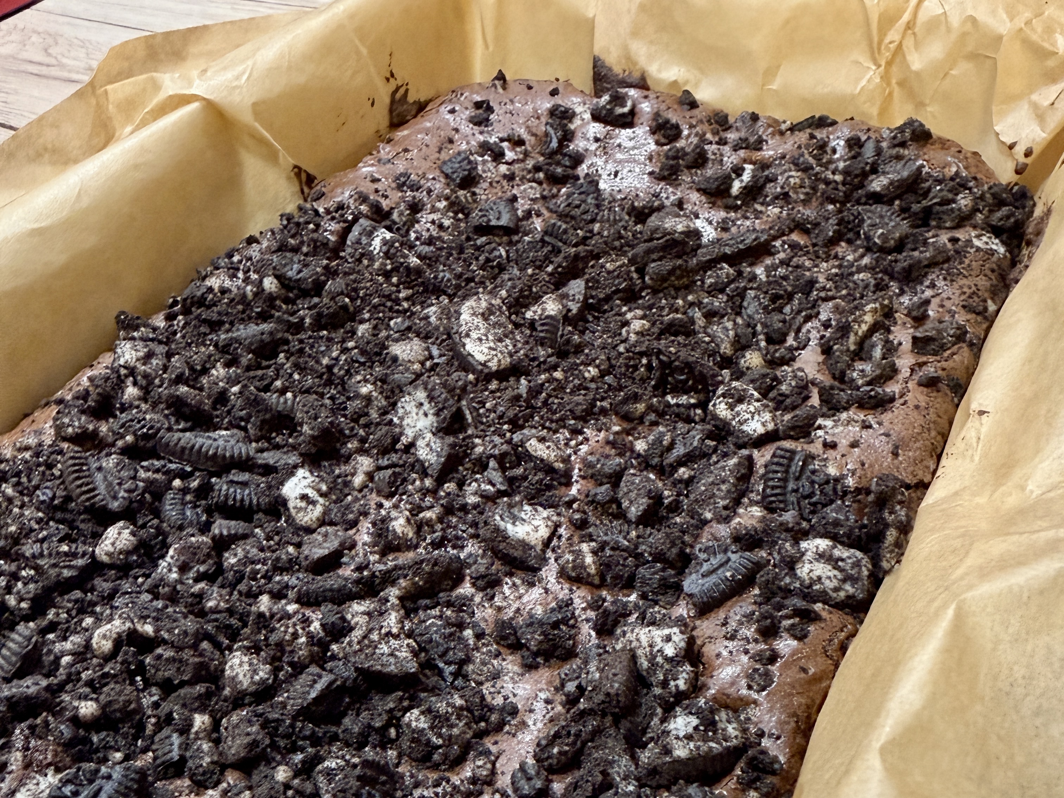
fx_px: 738
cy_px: 399
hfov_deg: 71.6
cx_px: 532
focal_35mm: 24
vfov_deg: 56.8
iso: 400
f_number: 2.2
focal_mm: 2.22
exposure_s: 1/50
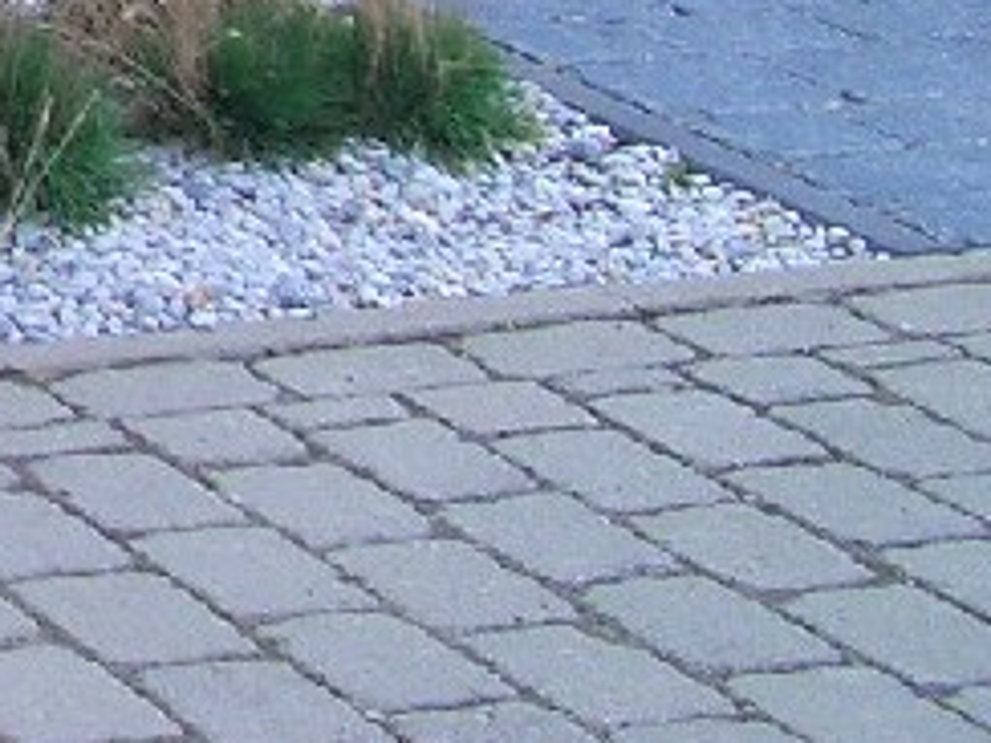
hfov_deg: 10.2
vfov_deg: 8.0
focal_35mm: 172
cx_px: -1251
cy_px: -1076
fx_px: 4924
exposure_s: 1/160
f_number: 4.3
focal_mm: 5.8
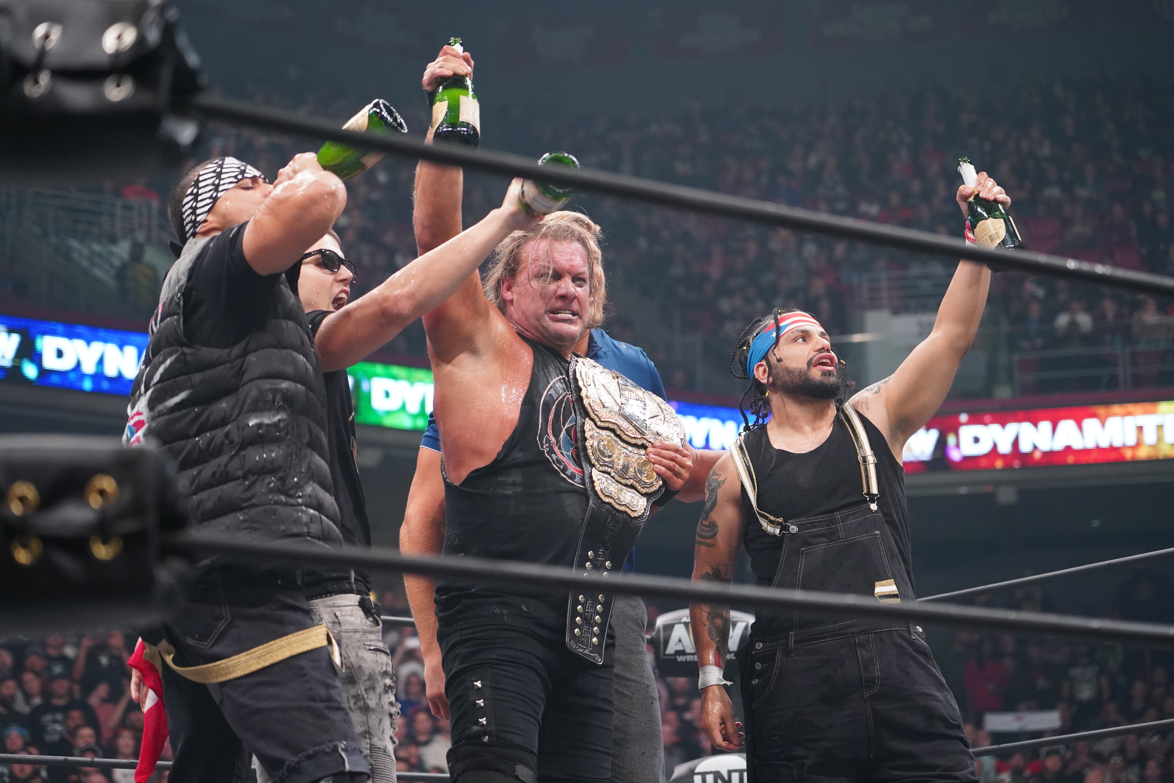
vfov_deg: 13.0
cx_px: 587
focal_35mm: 105
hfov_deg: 19.5
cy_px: 392
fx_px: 3424
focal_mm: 105
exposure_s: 1/500
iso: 5000
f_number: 4
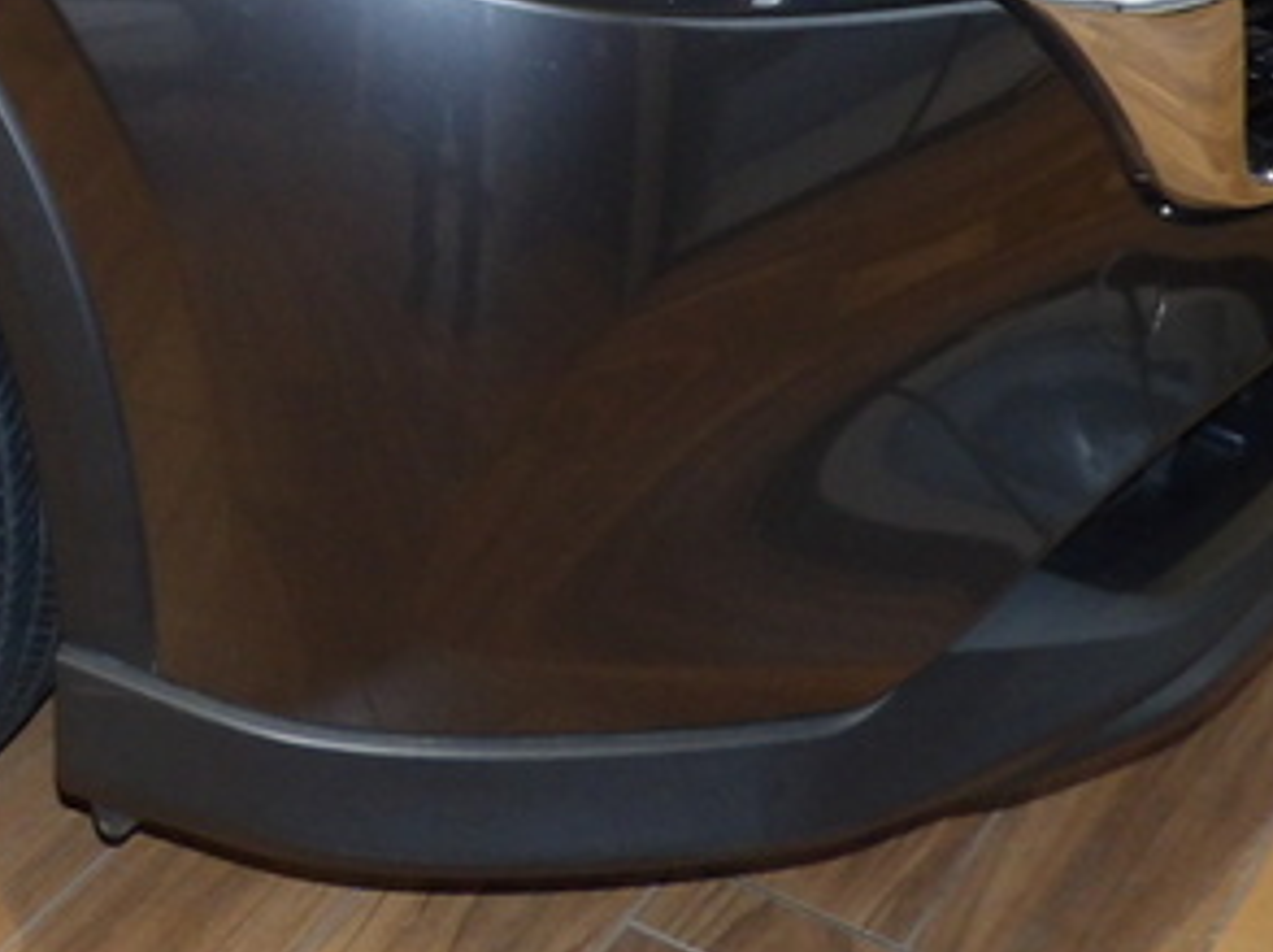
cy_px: -330
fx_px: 3085
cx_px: -274
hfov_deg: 21.6
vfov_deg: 16.5
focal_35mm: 84
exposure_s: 1/33
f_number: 3.2
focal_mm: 4.3
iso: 200
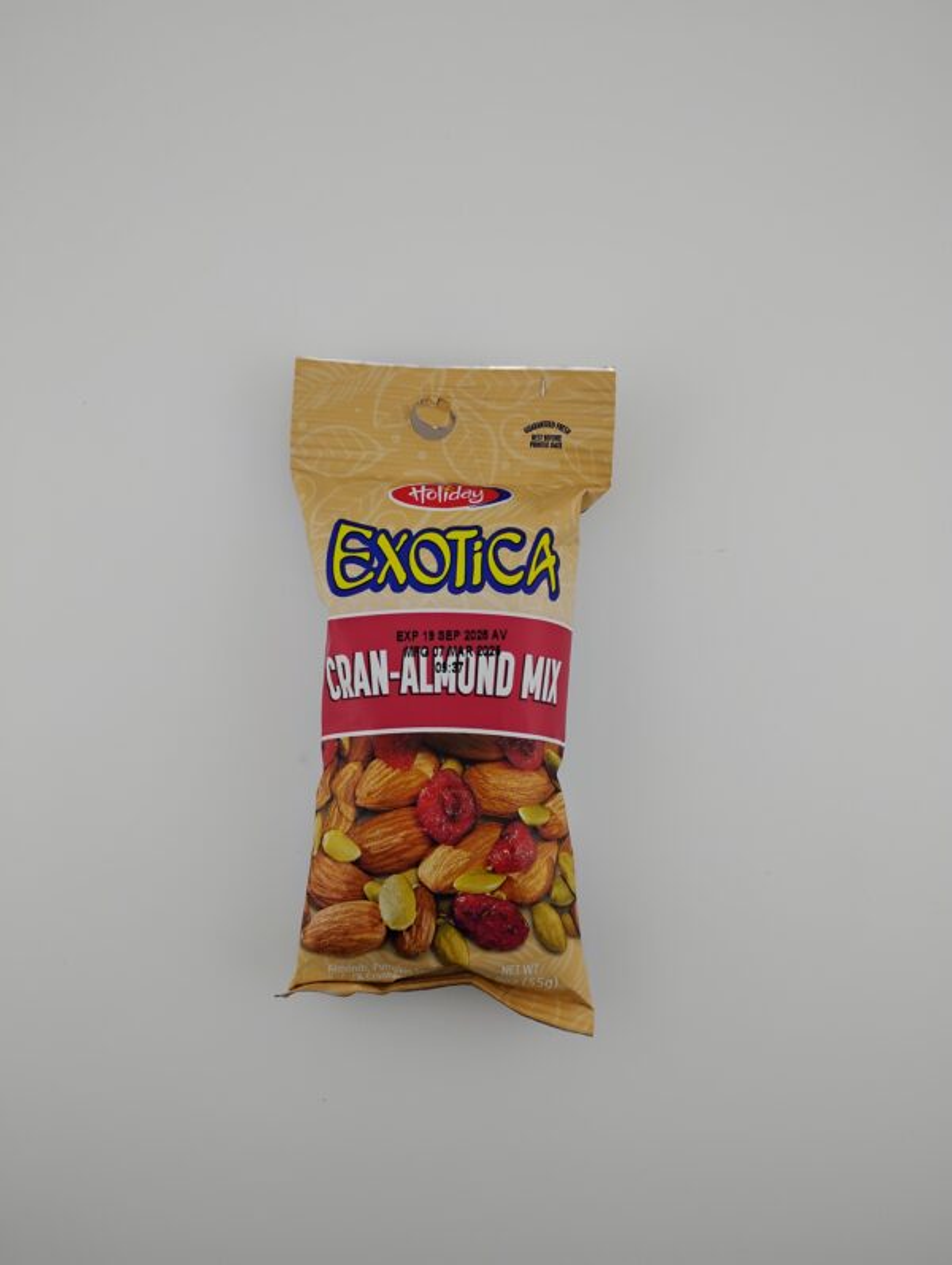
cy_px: 632
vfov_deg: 63.4
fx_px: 1024
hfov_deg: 49.9
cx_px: 476
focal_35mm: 28
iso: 100
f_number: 1.8
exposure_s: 1/296
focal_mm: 4.26
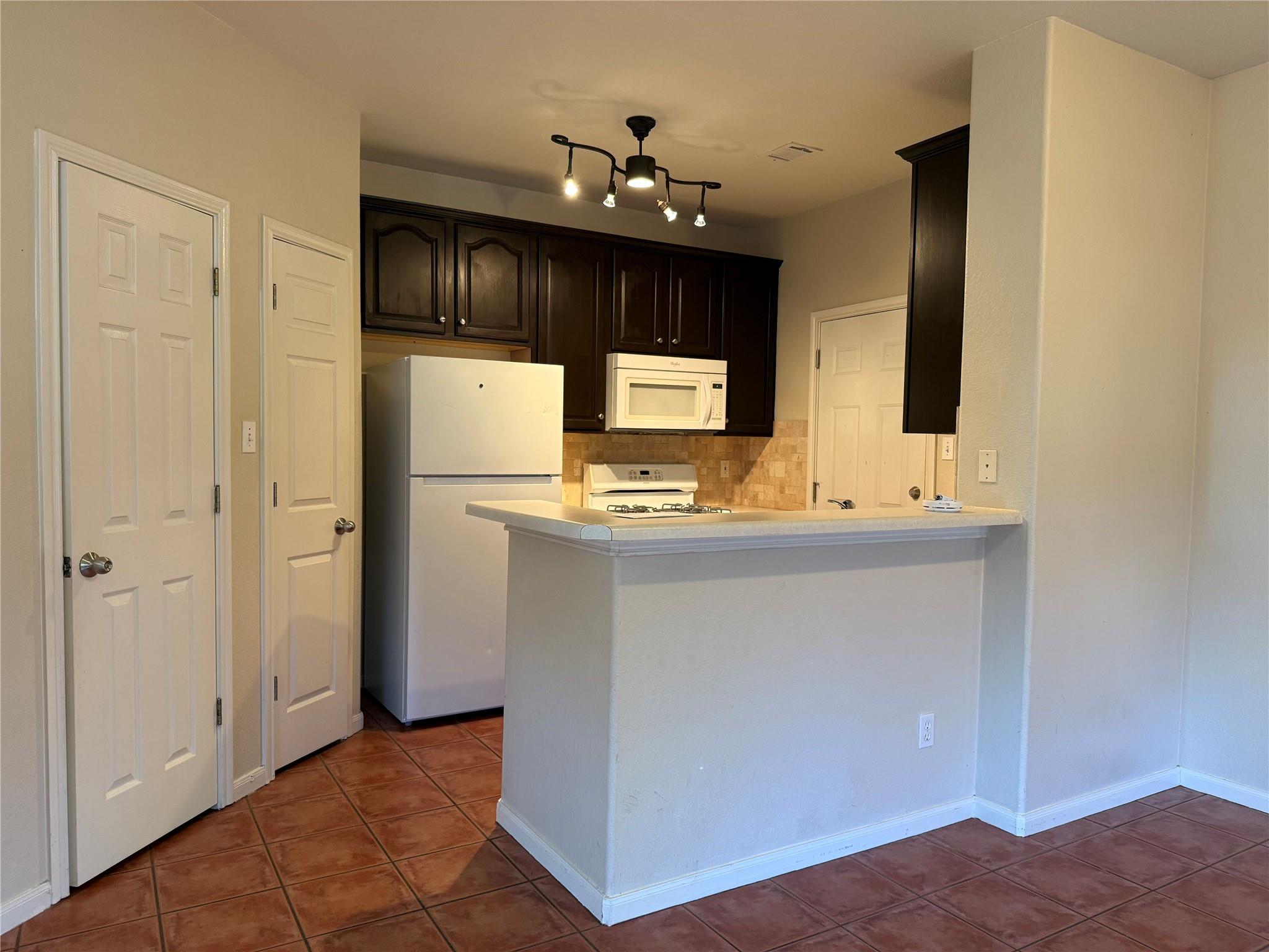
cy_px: 476
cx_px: 634
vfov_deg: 56.8
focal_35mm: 24
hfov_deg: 71.6
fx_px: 880
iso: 200
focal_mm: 6.76
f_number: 1.78
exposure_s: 1/60
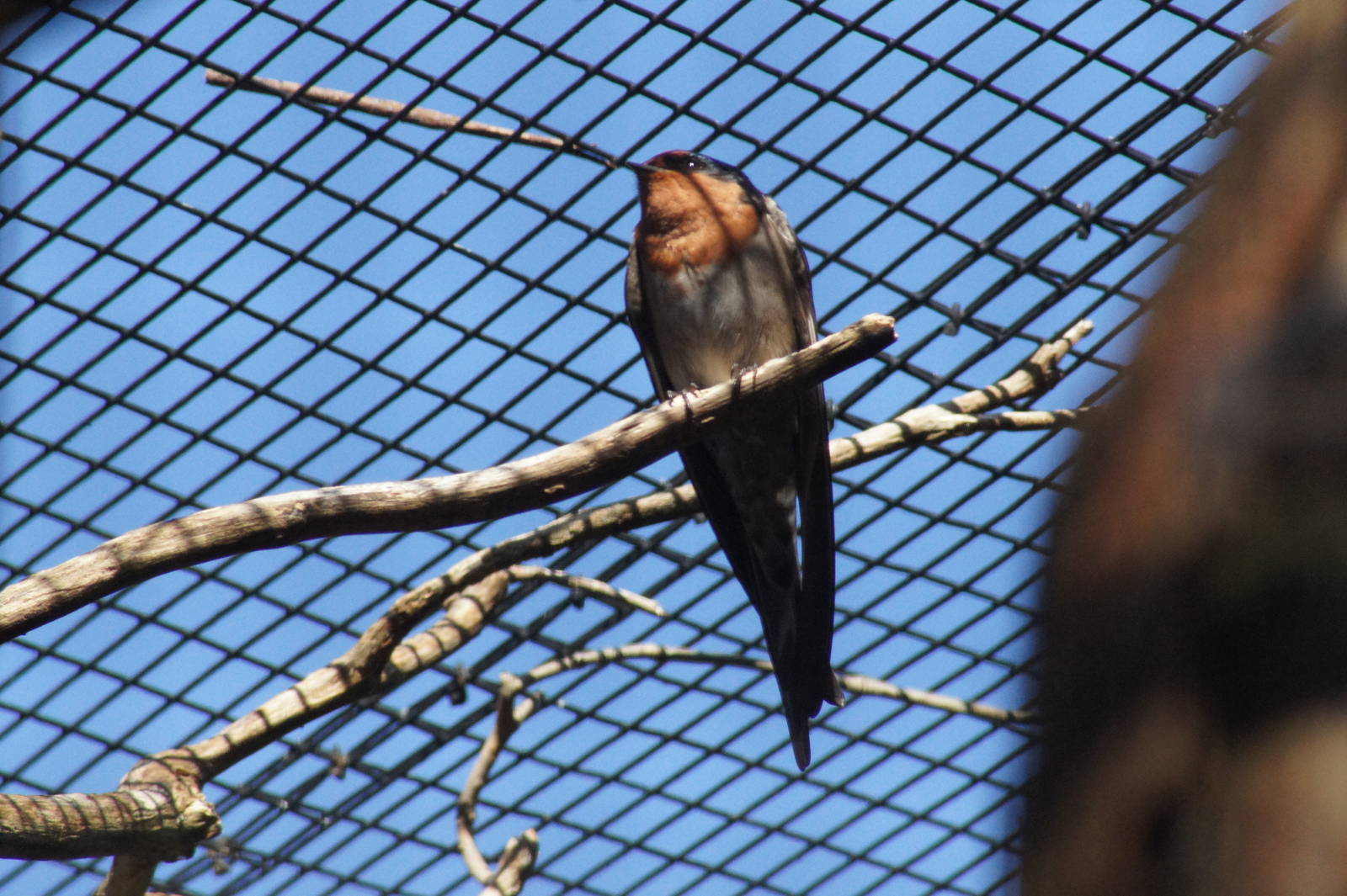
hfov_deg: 4.6
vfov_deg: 3.1
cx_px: 674
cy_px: 448
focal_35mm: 450
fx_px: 16828
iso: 1600
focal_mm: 300
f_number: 11
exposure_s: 1/640
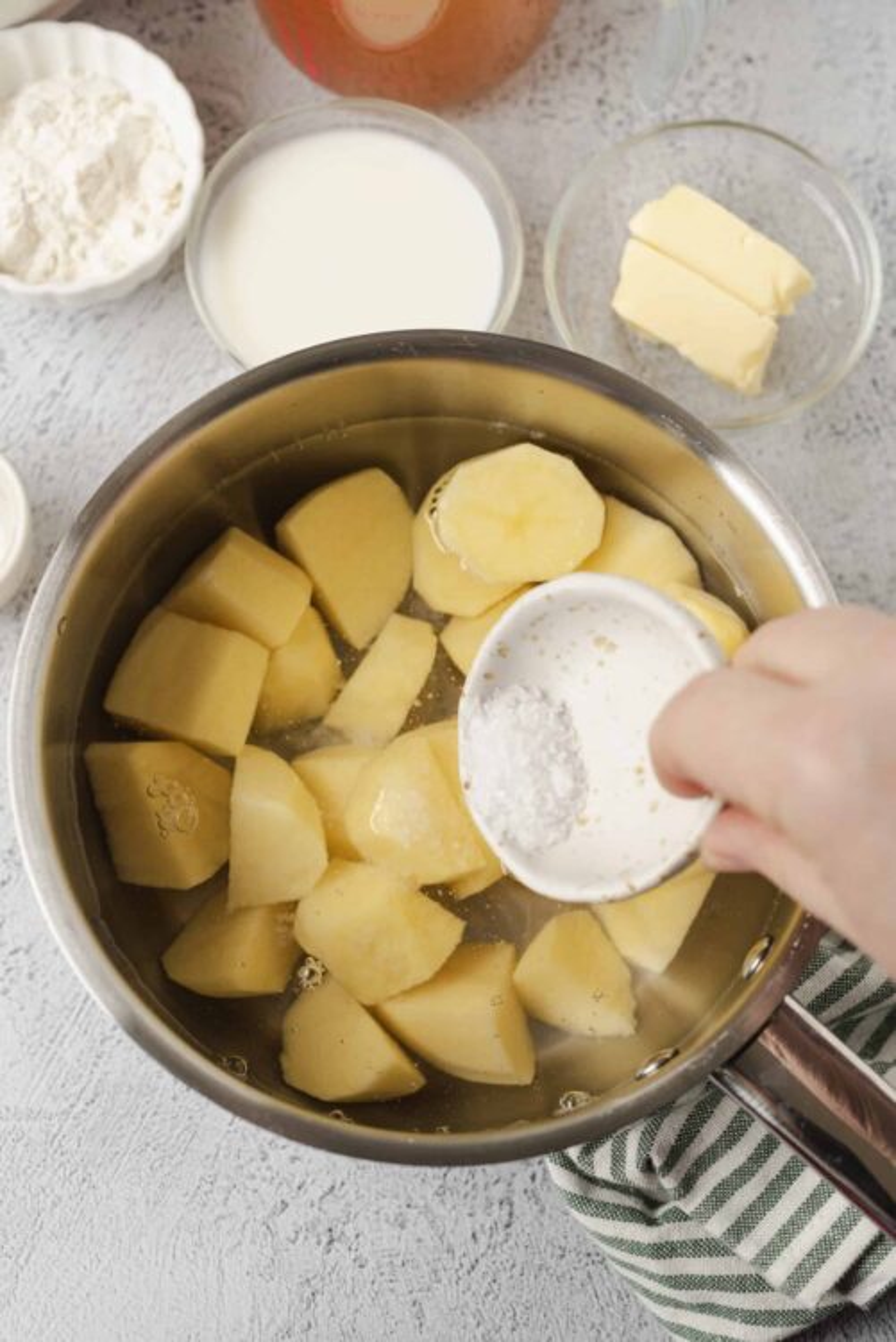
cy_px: 671
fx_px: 1864
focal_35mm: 50
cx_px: 448
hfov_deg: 27.0
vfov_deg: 39.6
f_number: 5
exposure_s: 1/25
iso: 400
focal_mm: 50
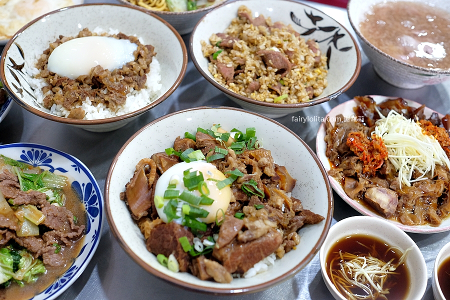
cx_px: 225
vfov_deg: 37.9
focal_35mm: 35
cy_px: 150
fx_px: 437
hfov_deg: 54.4
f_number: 3.2
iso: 1000
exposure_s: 1/75
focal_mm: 23
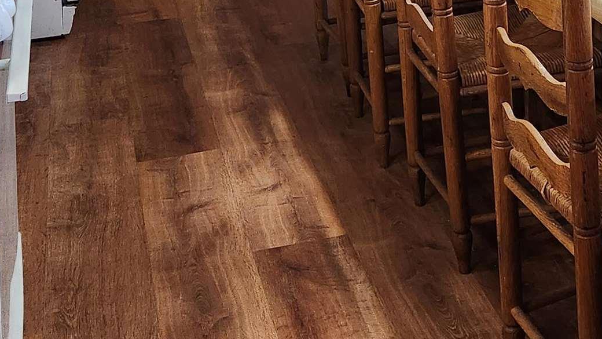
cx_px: 450
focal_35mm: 74
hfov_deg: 28.2
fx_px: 1181
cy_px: -227
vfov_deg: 14.7
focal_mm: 5.4
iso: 320
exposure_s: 1/120
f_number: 1.8
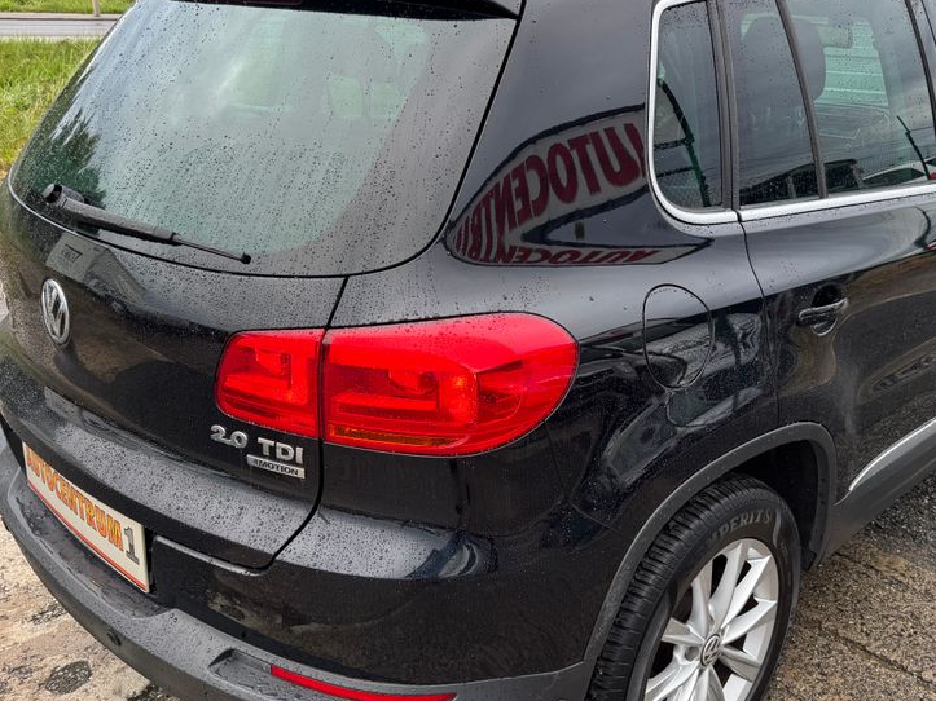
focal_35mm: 34
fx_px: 919
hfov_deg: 53.6
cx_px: 561
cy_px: 365
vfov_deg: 41.8
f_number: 1.78
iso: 80
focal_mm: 6.76
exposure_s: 1/121
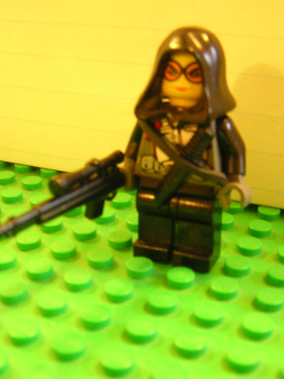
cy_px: 186
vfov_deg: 38.9
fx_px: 536
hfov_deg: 29.6
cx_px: 166
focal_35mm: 49
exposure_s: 1/1.6
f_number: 2.6
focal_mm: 4.7
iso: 400
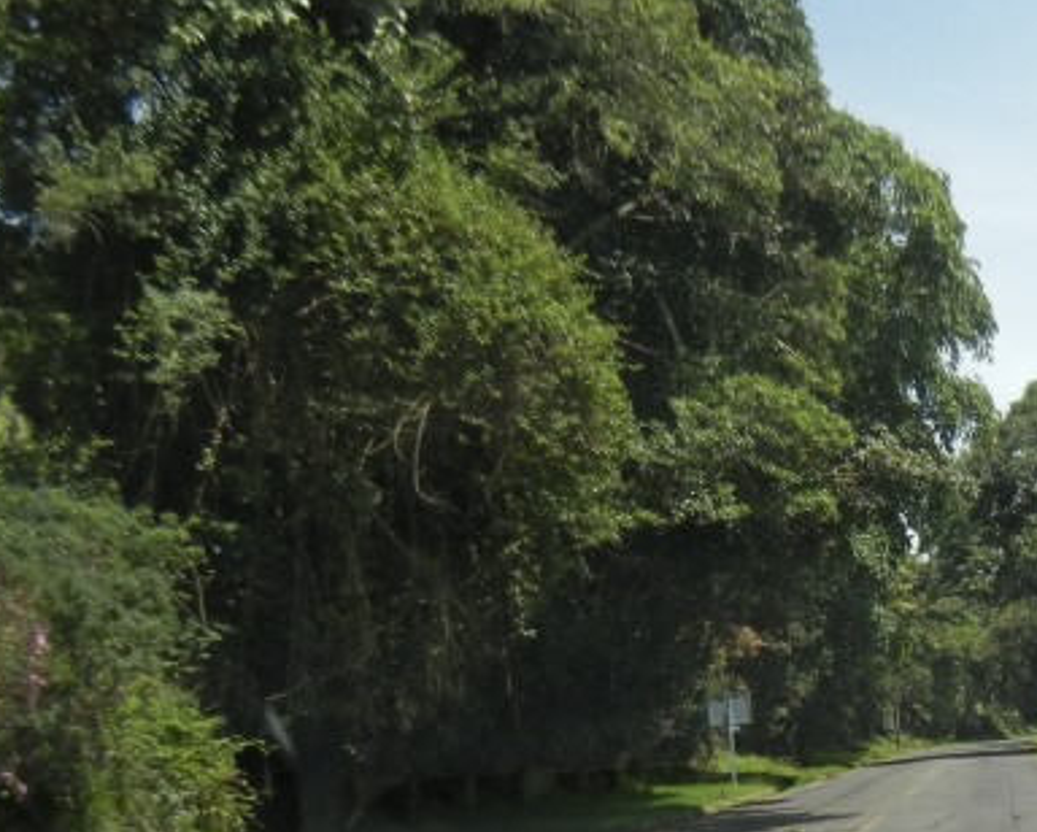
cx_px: 1021
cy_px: 686
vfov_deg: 19.5
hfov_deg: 23.5
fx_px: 2396
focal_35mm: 78
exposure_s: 1/225
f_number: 7
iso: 160
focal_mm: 5.4
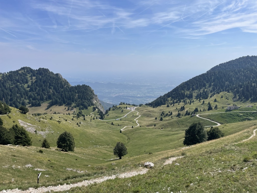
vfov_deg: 53.1
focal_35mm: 26
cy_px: 96
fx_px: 193
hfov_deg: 67.3
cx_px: 128
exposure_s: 1/5051
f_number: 1.6
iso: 32
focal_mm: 4.2
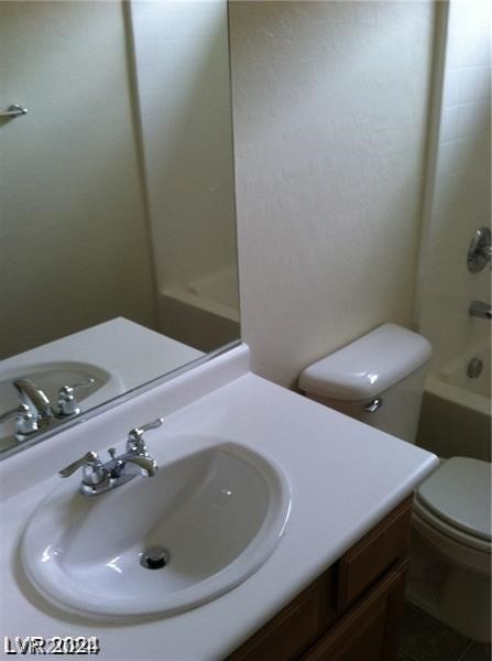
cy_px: 330
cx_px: 246
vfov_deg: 52.7
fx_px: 666
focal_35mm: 35
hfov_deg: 40.5
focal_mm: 3.85
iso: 125
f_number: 2.8
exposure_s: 1/15
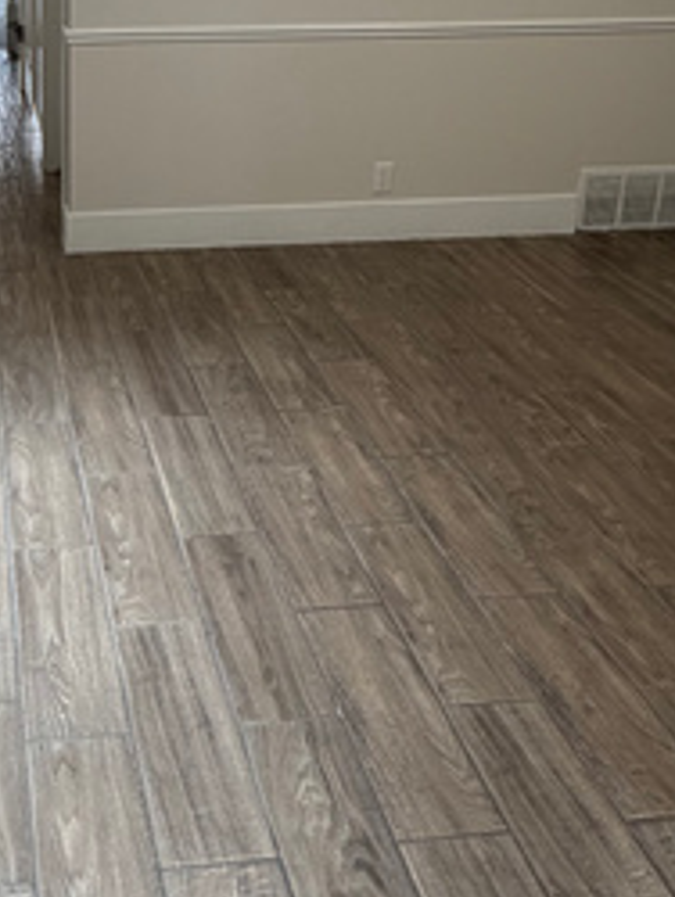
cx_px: 75
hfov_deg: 32.1
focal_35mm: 43
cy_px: 133
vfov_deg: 41.2
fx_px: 1116
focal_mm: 2.22
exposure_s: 1/120
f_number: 2.2
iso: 100
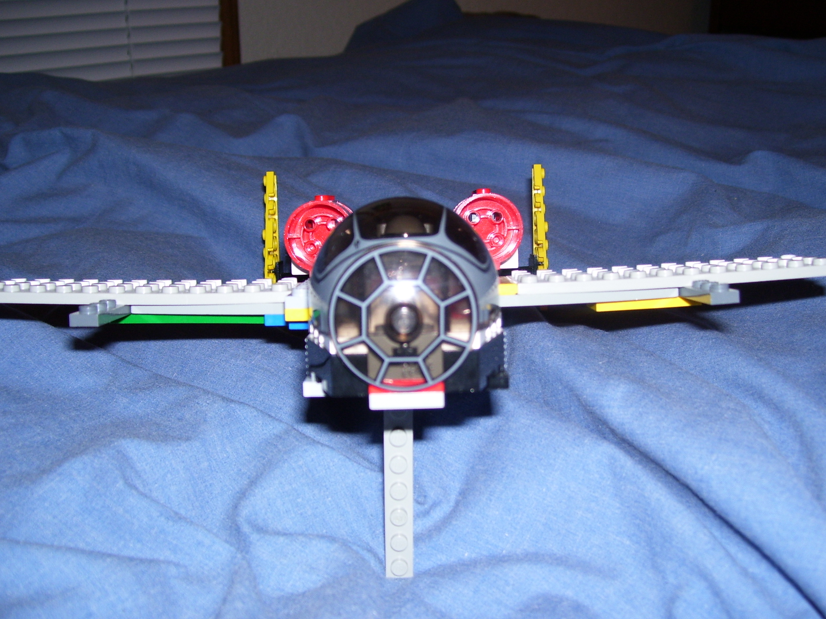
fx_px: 907
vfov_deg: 37.7
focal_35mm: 38
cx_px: 405
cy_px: 312
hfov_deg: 49.0
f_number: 2.7
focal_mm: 6
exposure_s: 1/60
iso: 80
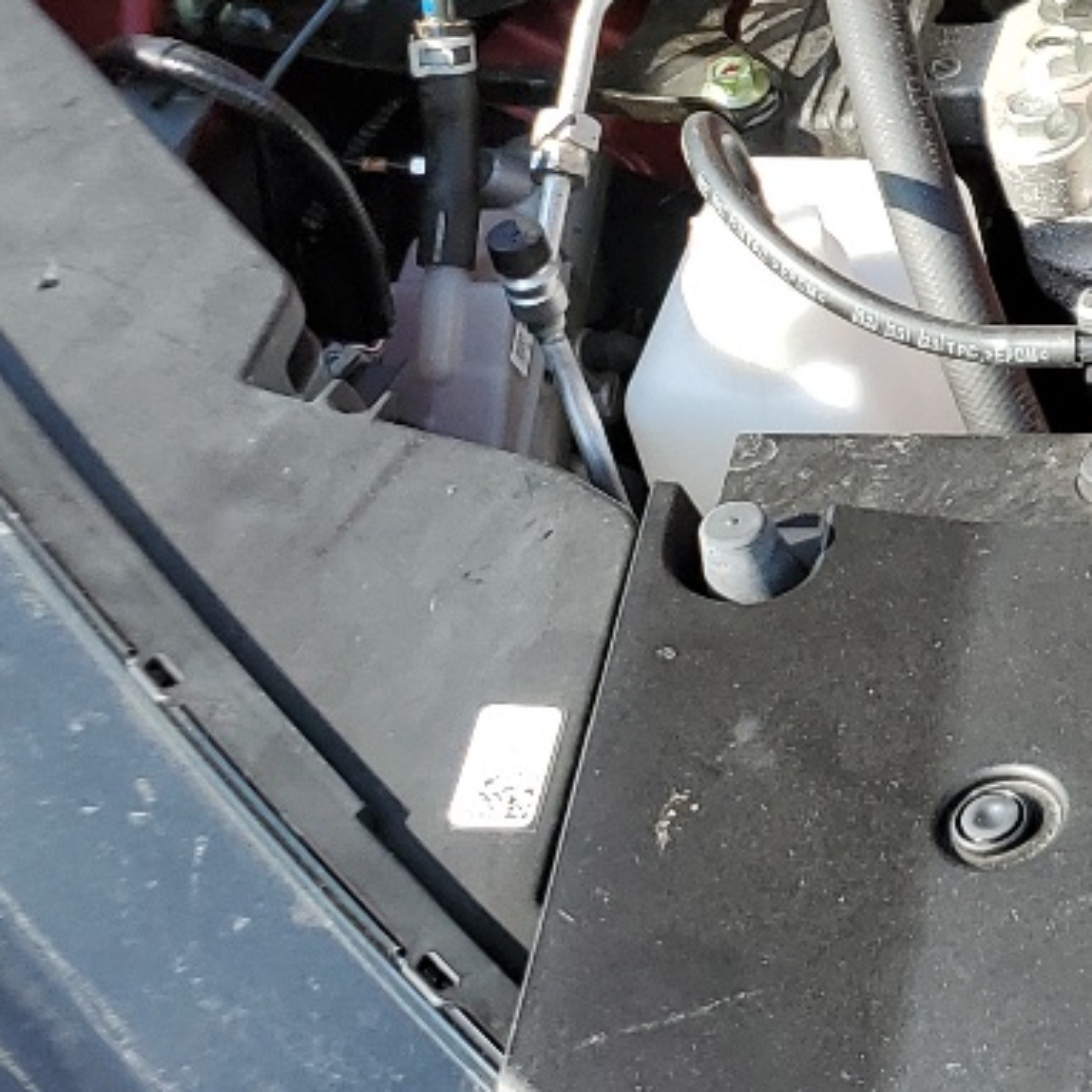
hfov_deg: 14.8
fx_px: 3426
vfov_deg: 18.1
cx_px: 2204
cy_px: 376
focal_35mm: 96
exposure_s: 1/909
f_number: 1.5
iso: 50
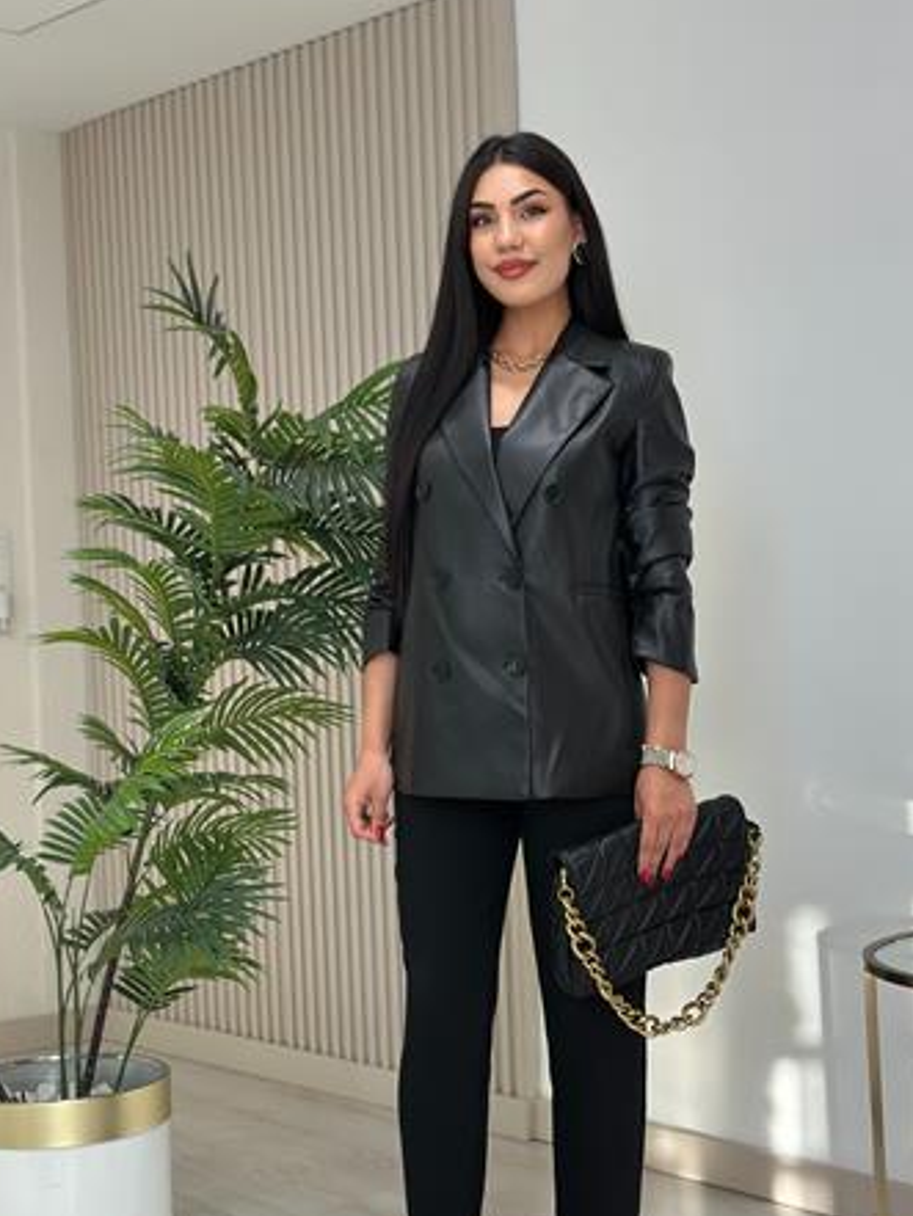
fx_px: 2039
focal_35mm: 58
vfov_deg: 33.1
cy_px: 713
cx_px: 480
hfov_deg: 25.2
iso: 80
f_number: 1.78
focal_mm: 6.86
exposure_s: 1/238
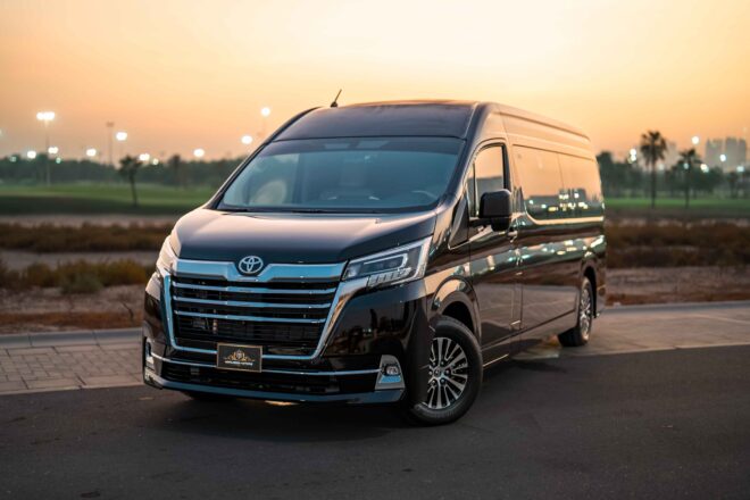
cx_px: 375
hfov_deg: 39.6
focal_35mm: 50
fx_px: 1042
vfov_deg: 27.0
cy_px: 250
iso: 250
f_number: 1.4
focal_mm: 50
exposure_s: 1/100
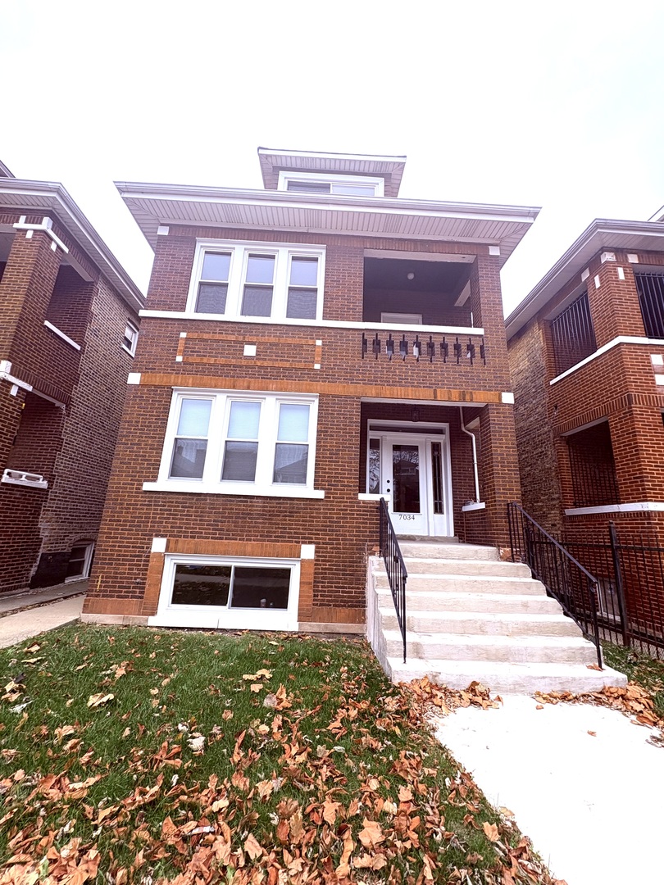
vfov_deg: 102.1
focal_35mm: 14
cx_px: 332
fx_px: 358
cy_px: 442
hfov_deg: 85.7
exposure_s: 1/102
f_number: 2.2
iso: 40
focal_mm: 2.22
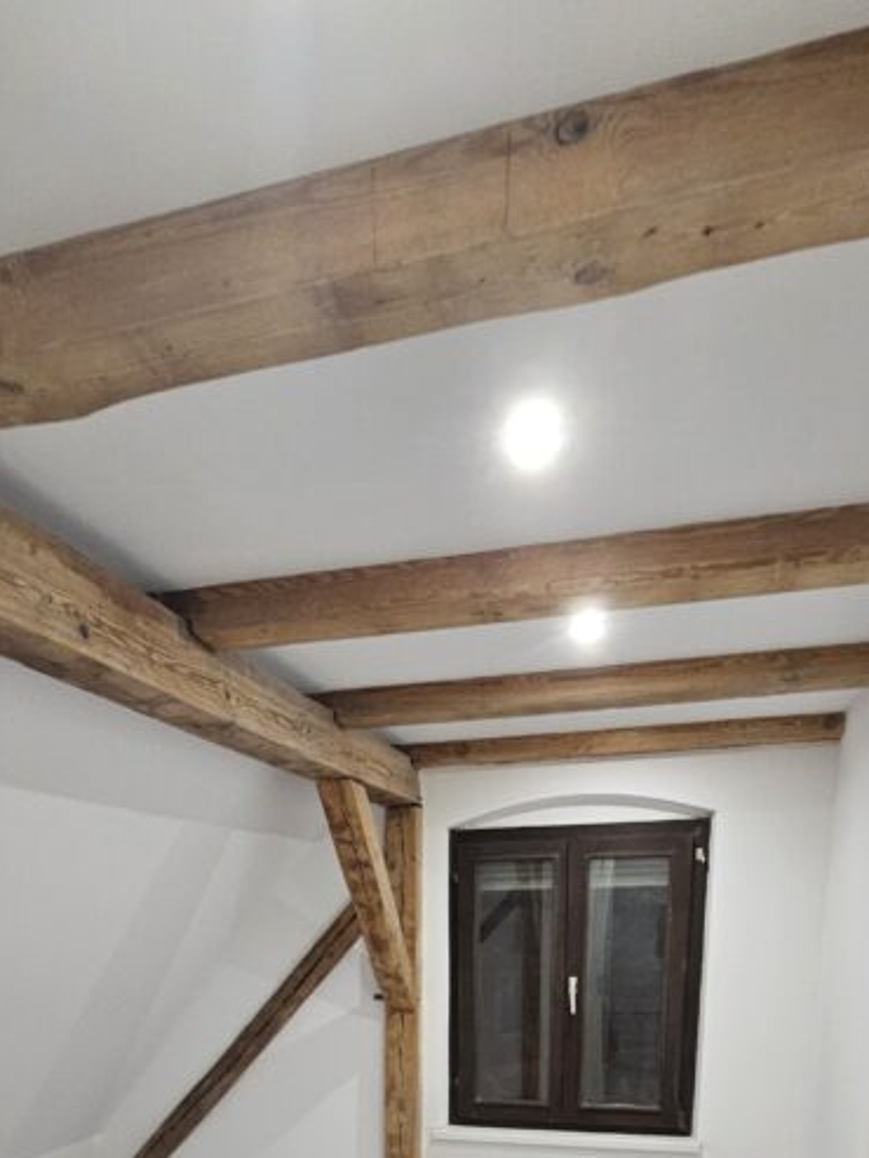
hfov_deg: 51.1
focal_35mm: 27
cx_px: 352
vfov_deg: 52.5
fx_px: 903
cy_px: 1146
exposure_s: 1/33
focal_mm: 2.2
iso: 320
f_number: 2.2
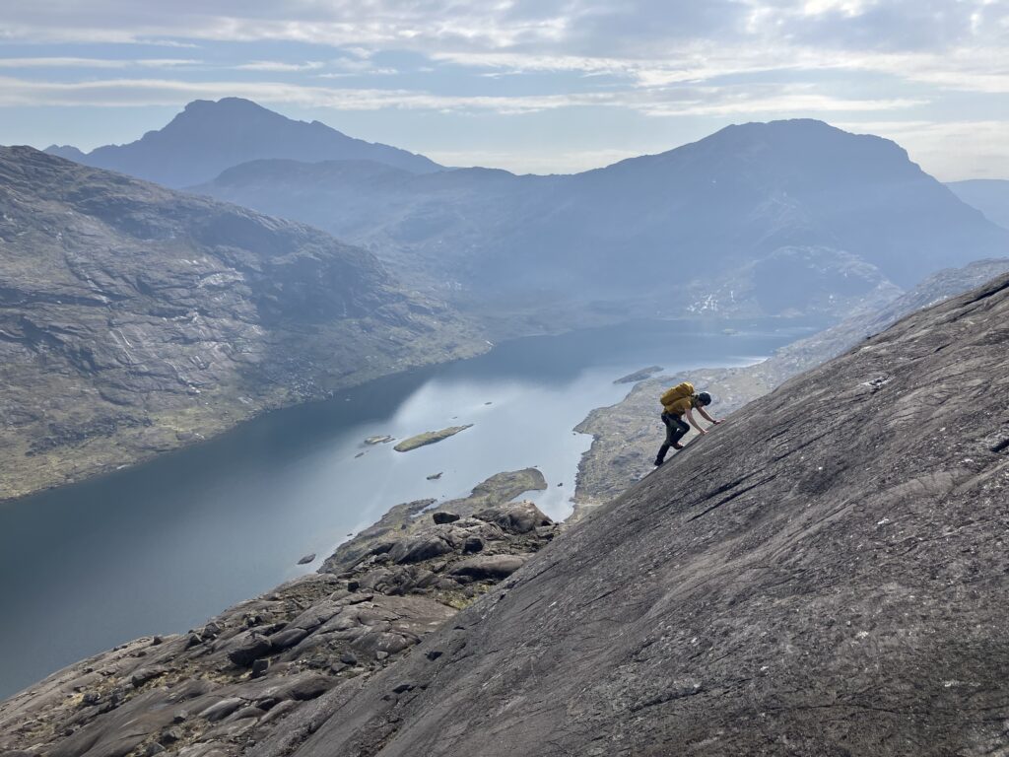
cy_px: 378
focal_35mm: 28
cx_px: 504
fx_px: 816
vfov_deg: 49.7
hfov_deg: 63.4
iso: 32
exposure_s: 1/2000
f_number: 1.8
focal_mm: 3.99
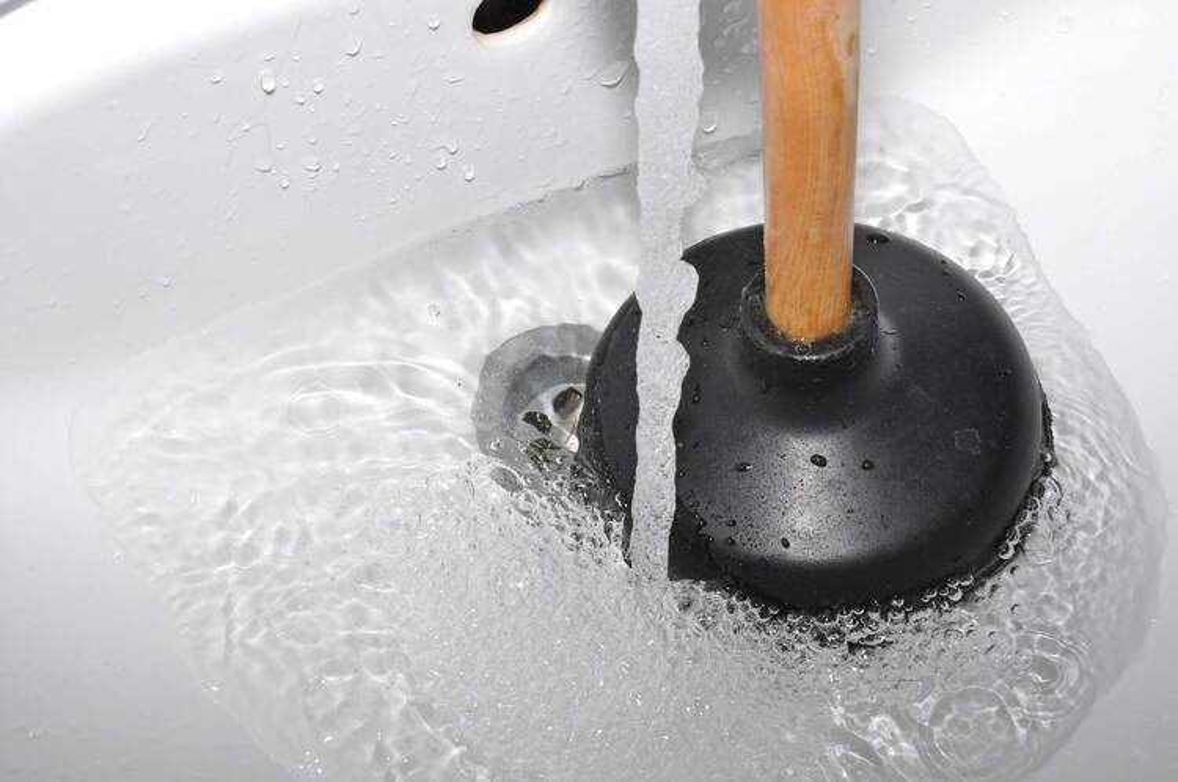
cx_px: 589
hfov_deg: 29.9
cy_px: 391
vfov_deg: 20.1
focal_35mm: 68
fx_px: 2206
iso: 200
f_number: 13
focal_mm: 45
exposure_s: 1/40
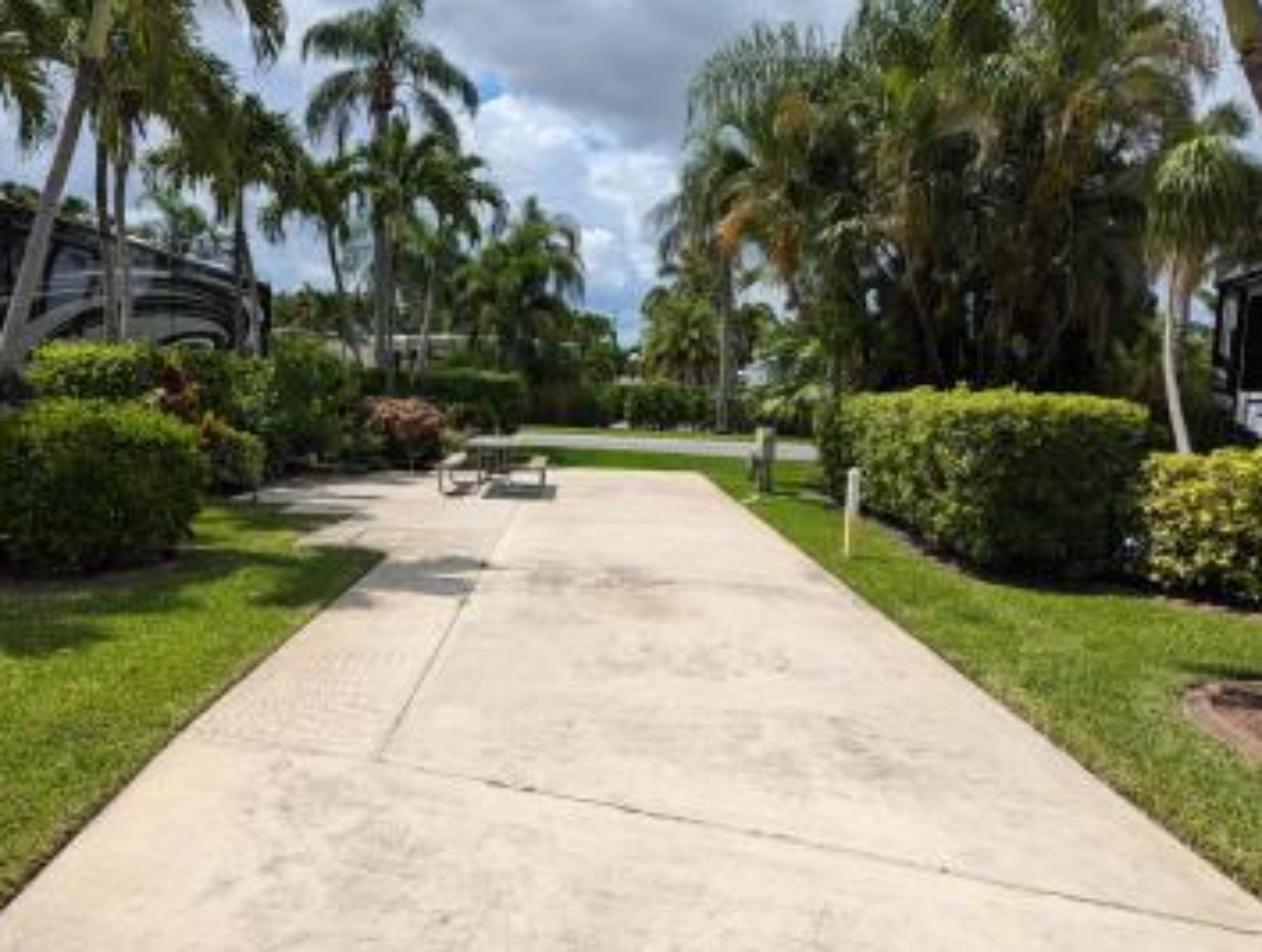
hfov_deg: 65.0
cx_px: 563
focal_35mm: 27
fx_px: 986
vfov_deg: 51.5
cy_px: 474
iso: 57
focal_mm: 6.81
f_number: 1.85
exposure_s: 1/4184
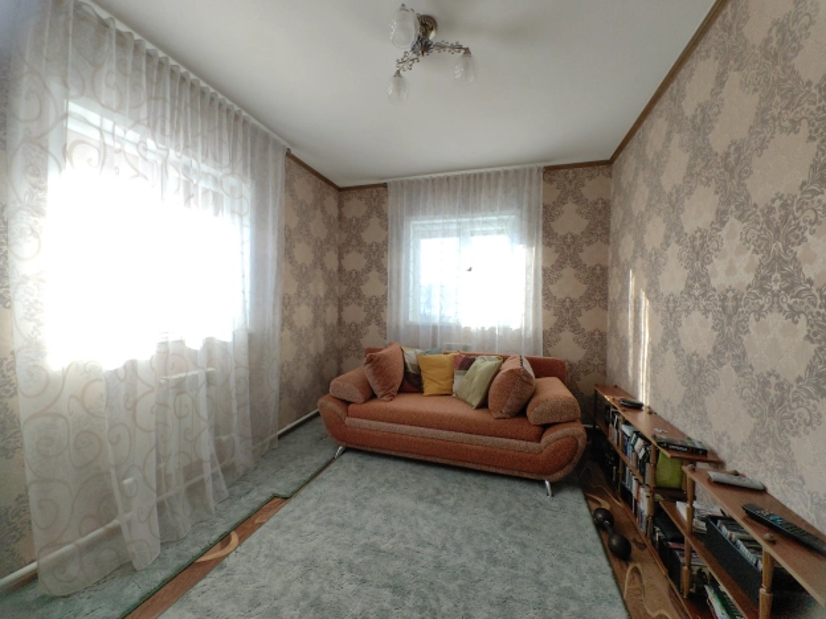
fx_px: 310
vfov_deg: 89.9
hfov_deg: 106.2
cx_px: 413
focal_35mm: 13
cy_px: 310
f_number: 2.2
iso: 50
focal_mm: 1.76
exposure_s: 1/151
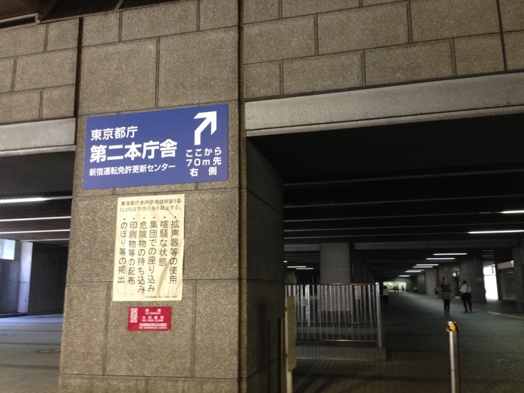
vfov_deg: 42.9
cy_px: 196
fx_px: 500
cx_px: 262
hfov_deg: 55.4
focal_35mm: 33
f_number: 2.4
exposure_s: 1/20
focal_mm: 4.12
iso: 125
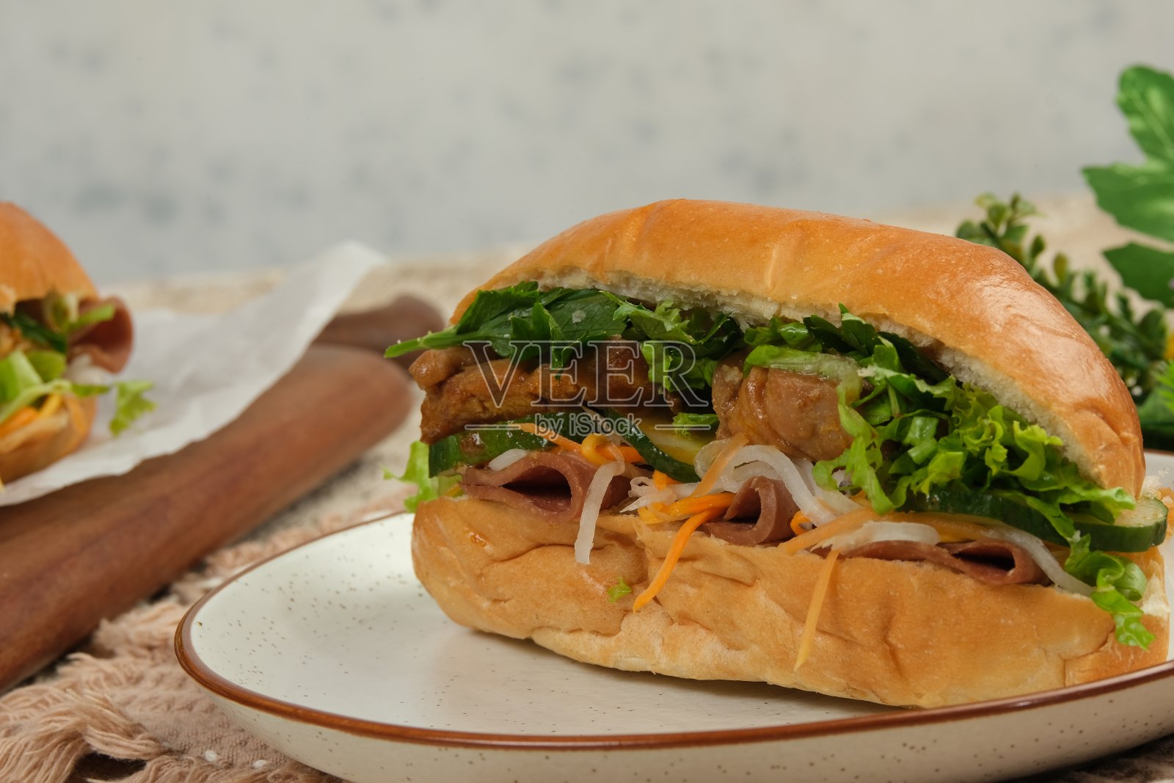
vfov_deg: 8.3
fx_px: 5381
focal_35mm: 165
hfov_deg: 12.5
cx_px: 587
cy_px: 392
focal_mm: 110.3
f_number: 11
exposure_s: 1/125
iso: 200
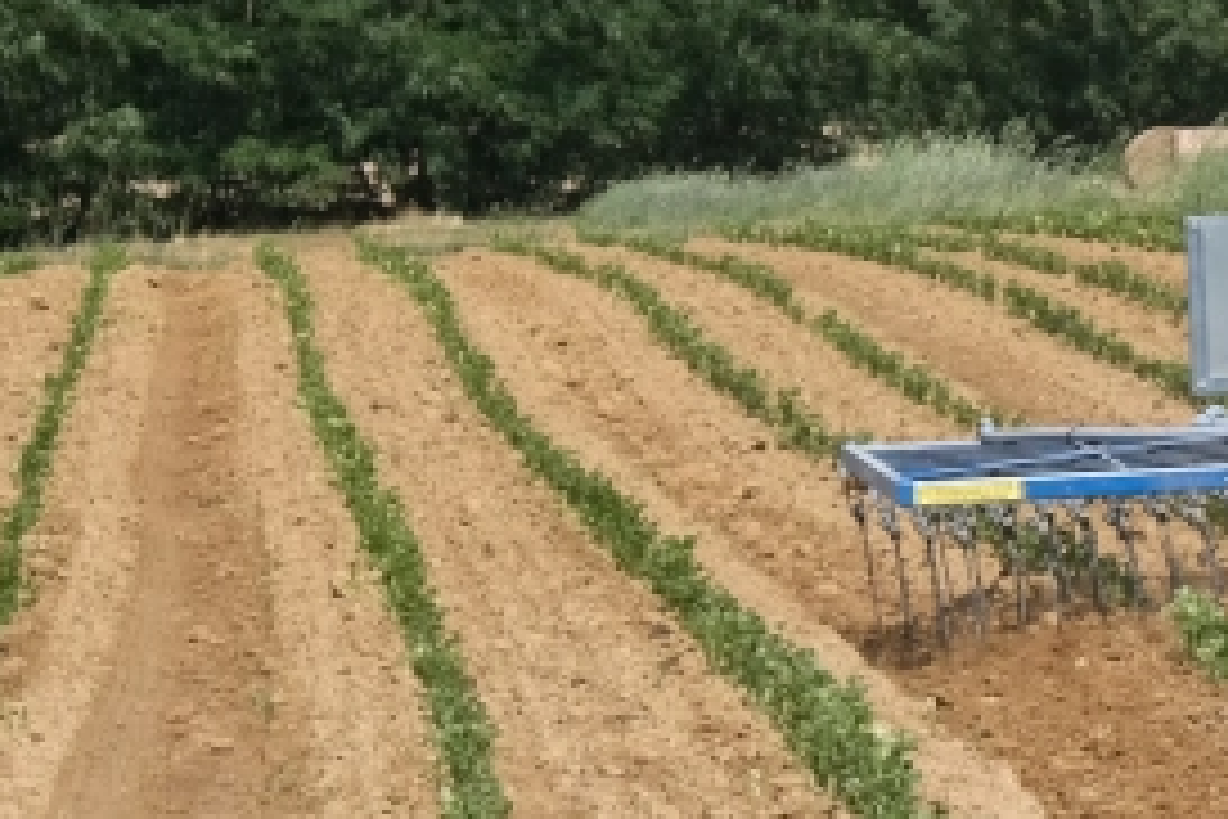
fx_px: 8084
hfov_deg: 8.4
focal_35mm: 237
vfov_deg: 5.8
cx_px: 2195
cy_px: 414
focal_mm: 35.8
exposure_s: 1/250
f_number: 8
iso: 125
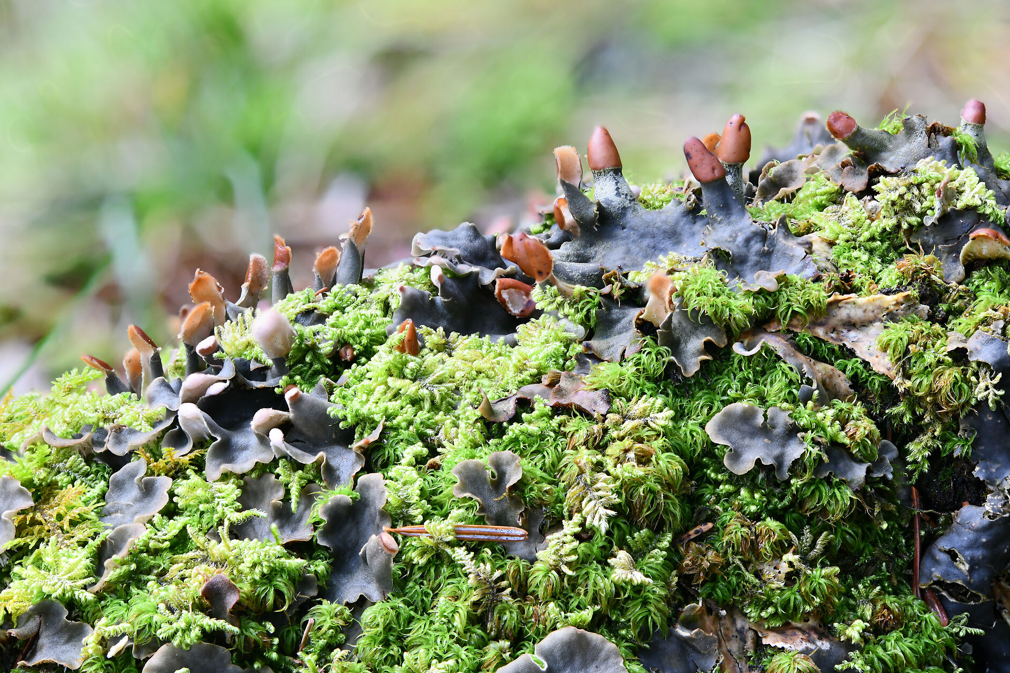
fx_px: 2132
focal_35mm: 76
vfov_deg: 17.9
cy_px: 269
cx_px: 530
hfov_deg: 26.6
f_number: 5
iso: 400
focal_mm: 60
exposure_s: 1/100
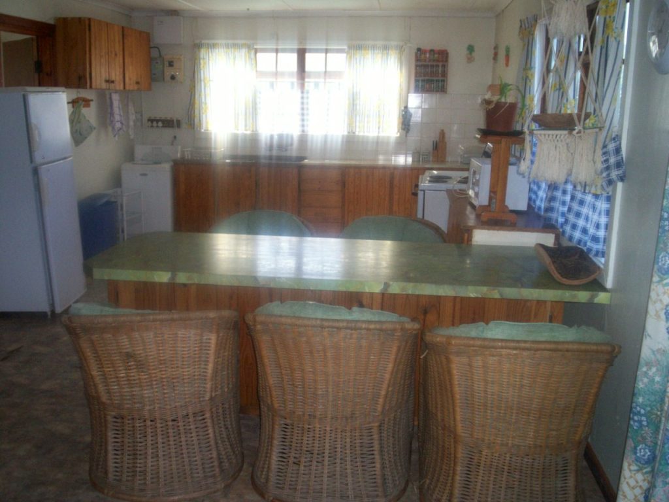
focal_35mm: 36
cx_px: 334
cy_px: 251
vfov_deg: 39.7
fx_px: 696
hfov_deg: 51.4
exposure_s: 1/64
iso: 140
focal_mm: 5.9
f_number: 4.5
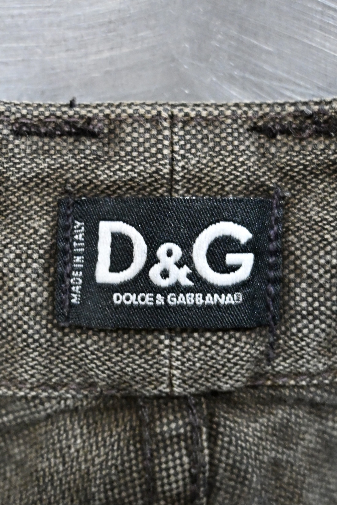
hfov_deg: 43.6
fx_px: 421
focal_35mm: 30
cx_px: 168
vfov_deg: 61.9
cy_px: 252
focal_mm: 20
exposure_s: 1/40
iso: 2000
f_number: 3.8
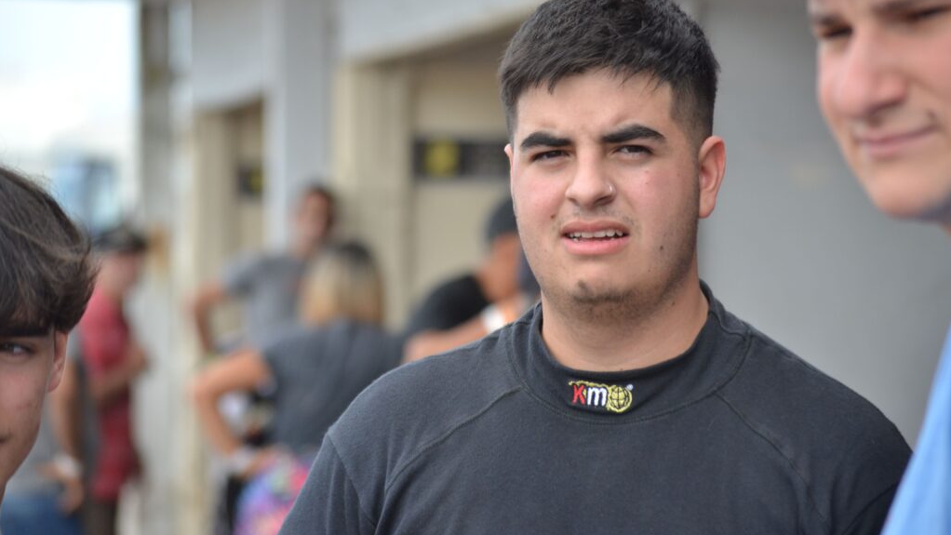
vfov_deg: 6.4
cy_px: 241
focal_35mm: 189
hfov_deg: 11.4
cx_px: 476
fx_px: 4766
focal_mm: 120
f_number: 5.6
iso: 400
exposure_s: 1/400
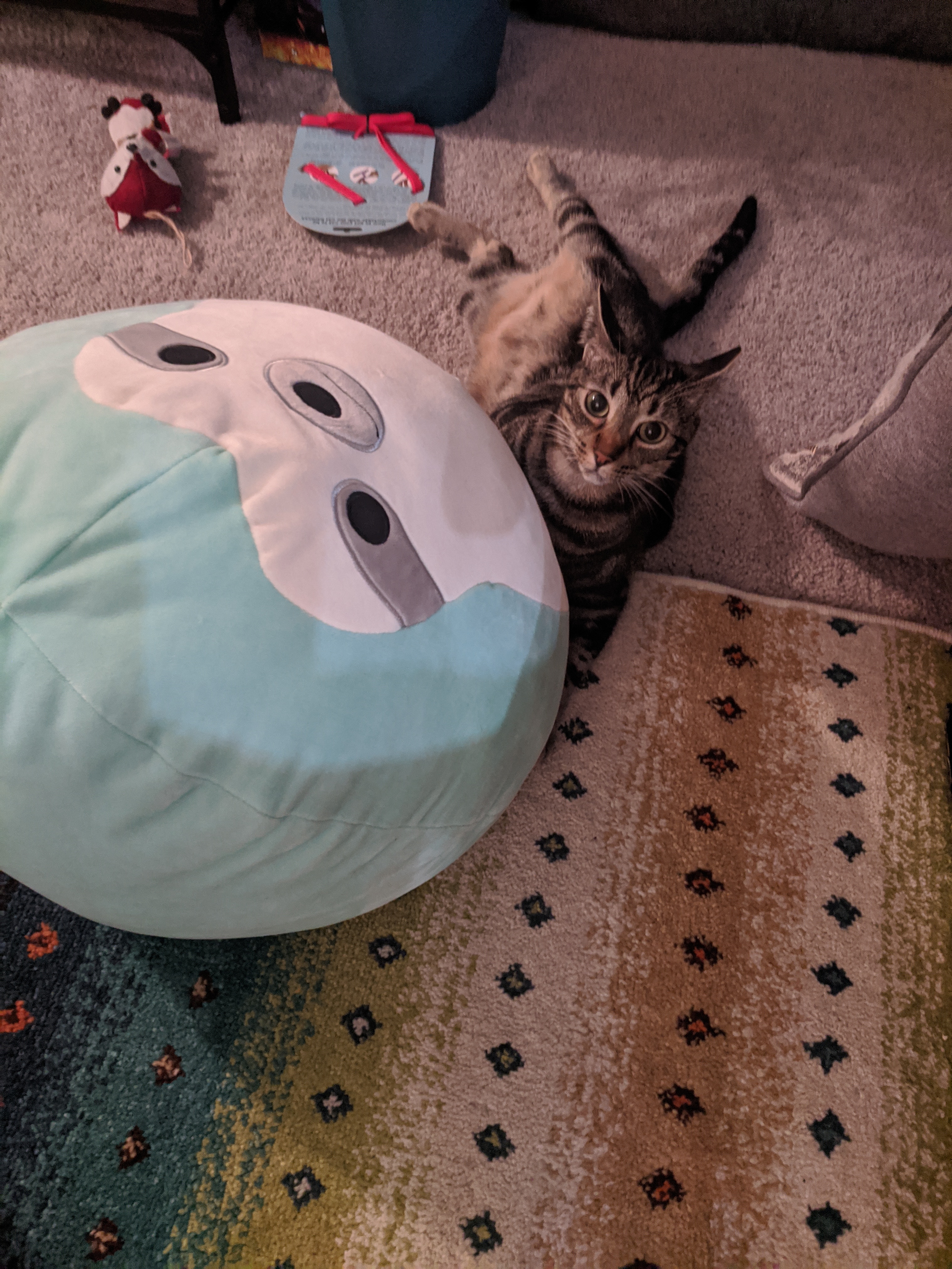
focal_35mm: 26
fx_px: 953
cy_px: 634
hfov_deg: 53.1
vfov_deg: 67.3
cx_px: 476
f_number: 2
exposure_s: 1/17.1
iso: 697
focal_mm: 4.67
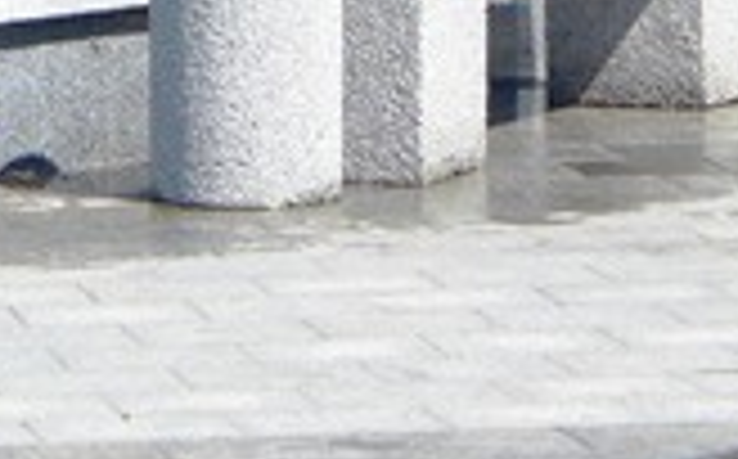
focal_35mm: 374
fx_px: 7512
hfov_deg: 5.6
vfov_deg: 3.5
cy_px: -346
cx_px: 554
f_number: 2.8
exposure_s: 1/1000
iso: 80
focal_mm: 14.7
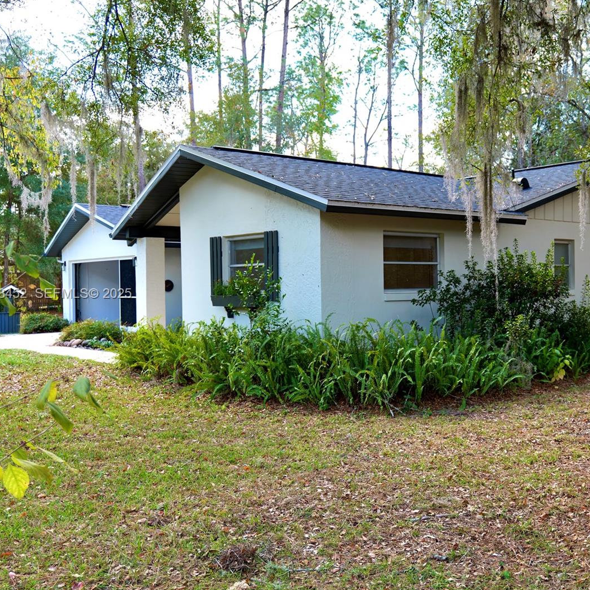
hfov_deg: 41.2
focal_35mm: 40
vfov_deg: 41.9
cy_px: 294
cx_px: 405
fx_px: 771
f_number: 4.2
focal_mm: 31
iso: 100
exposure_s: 1/100
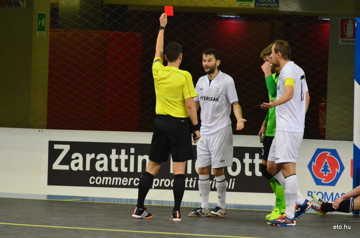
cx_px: 180
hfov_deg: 5.7
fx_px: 3593
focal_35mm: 360
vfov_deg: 3.8
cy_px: 119
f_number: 6.3
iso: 6400
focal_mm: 240
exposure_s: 1/400
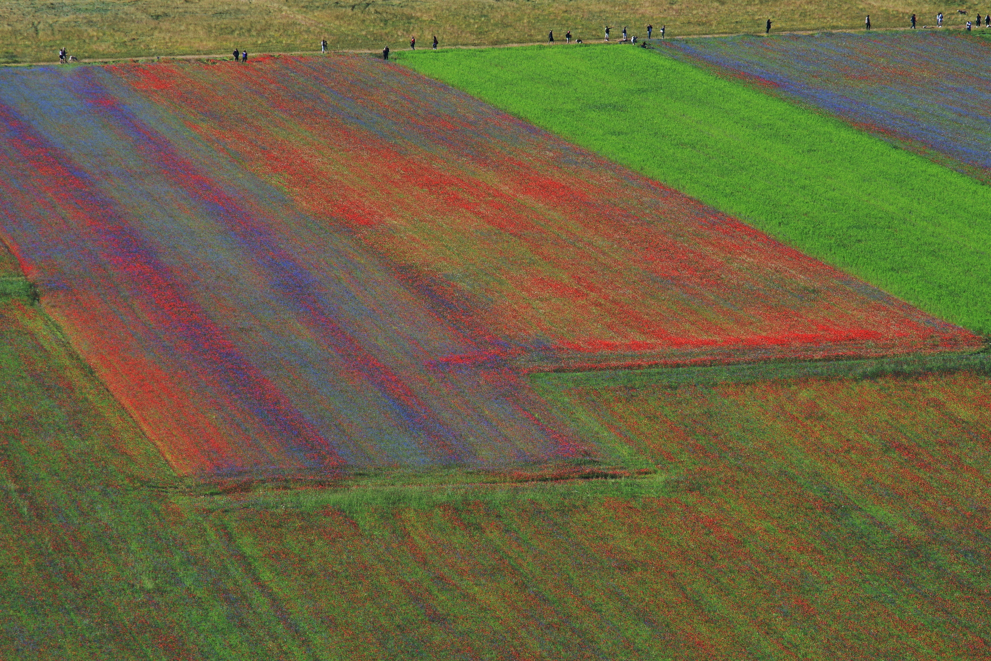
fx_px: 7638
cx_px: 496
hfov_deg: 7.4
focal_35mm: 278
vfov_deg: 5.0
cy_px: 330
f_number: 9
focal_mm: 185
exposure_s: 1/200
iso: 100
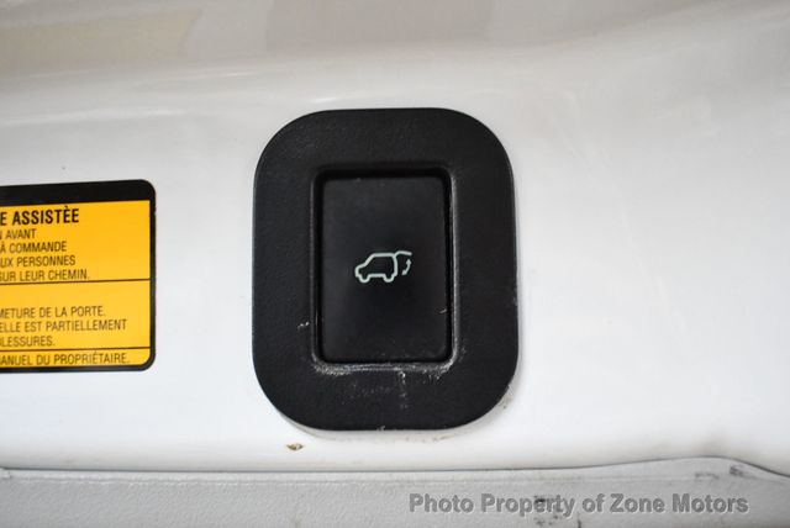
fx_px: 791
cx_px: 395
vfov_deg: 36.9
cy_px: 264
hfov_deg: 53.1
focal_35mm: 36
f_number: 3.5
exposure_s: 1/125
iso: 2500
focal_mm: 18
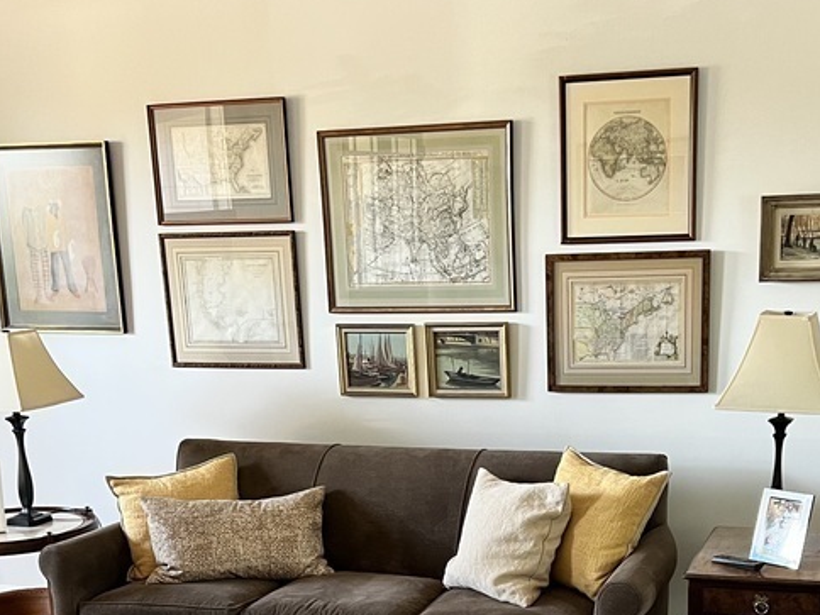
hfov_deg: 34.8
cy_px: 571
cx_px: 498
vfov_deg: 25.6
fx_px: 1303
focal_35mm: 55
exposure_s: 1/73
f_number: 1.5
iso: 125
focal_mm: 5.7
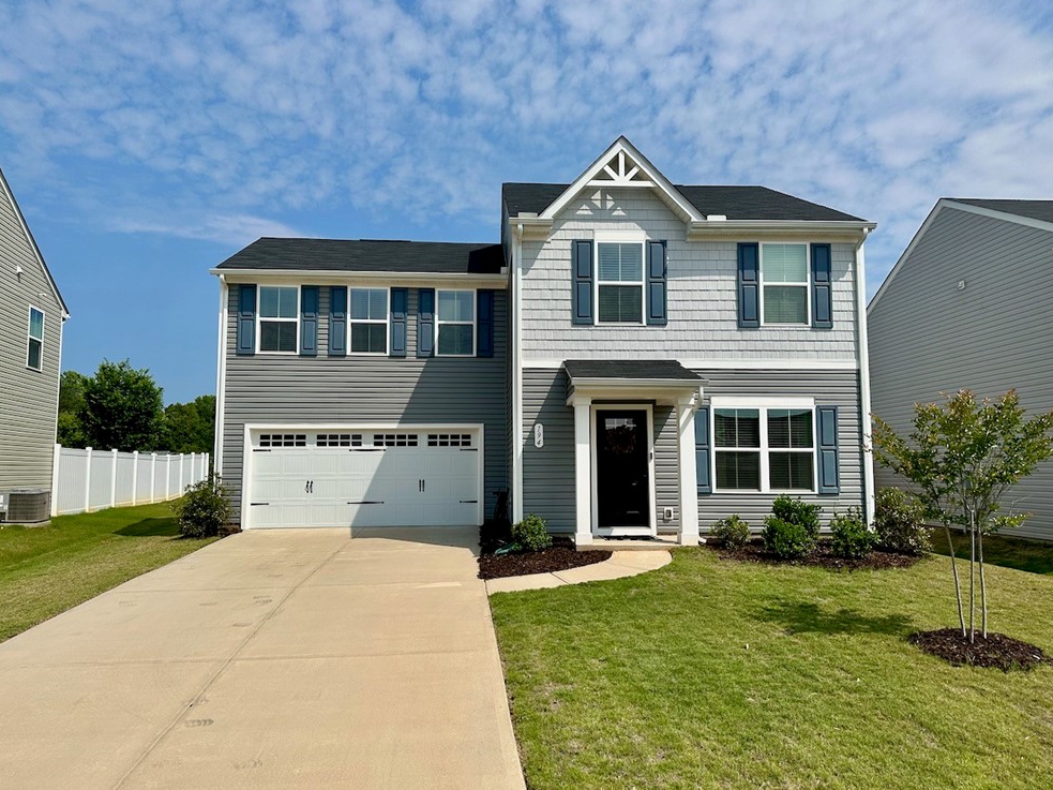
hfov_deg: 69.4
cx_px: 526
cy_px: 399
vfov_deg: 54.9
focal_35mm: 25
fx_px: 760
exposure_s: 1/8929
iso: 80
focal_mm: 6.86
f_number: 1.78
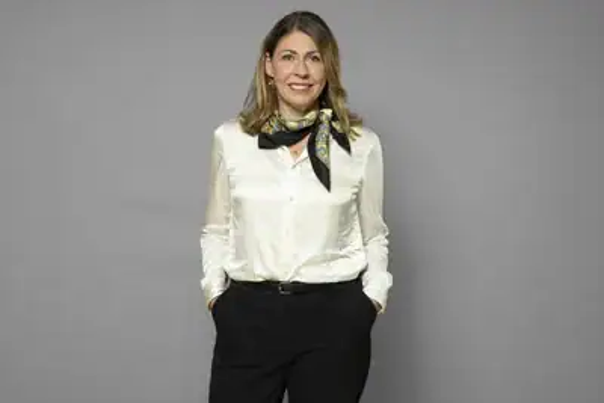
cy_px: 202
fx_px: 839
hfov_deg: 39.6
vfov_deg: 27.0
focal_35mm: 50
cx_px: 302
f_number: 4
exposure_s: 1/200
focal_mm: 50
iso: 160
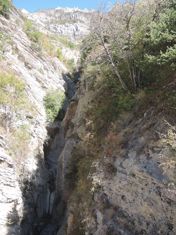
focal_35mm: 28
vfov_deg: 63.4
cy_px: 118
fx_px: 190
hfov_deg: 49.7
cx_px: 88
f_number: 3.2
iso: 80
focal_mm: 6
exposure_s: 1/30
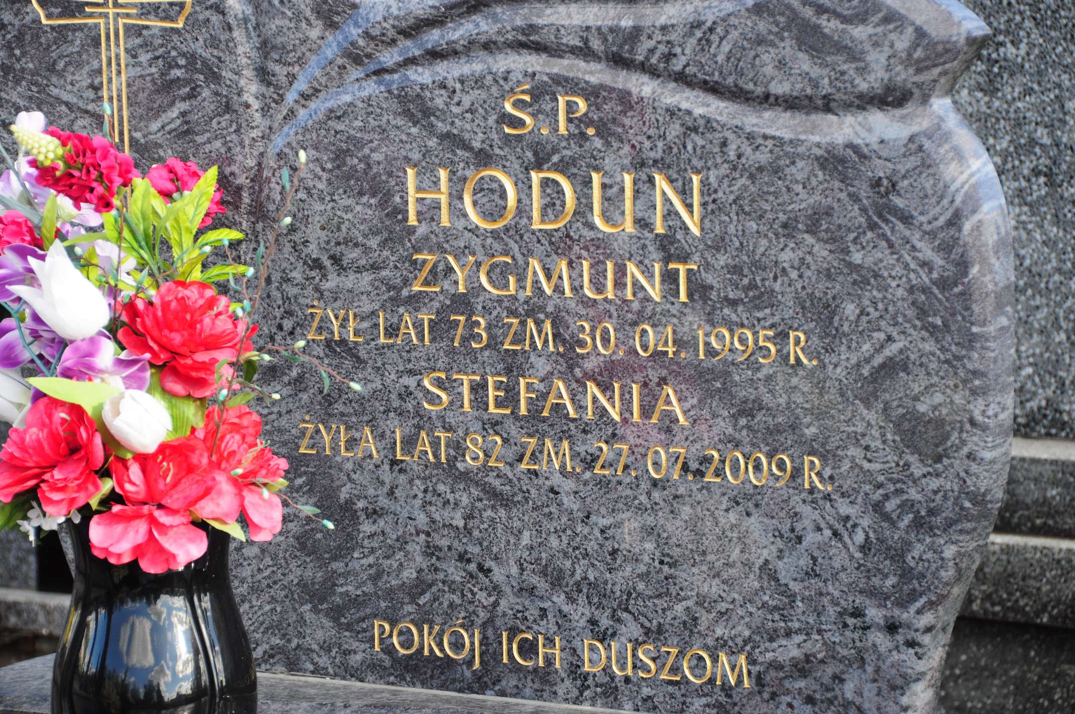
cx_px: 538
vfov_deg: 9.6
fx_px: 4250
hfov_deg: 14.4
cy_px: 357
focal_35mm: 142
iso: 320
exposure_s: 1/250
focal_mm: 95
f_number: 7.1
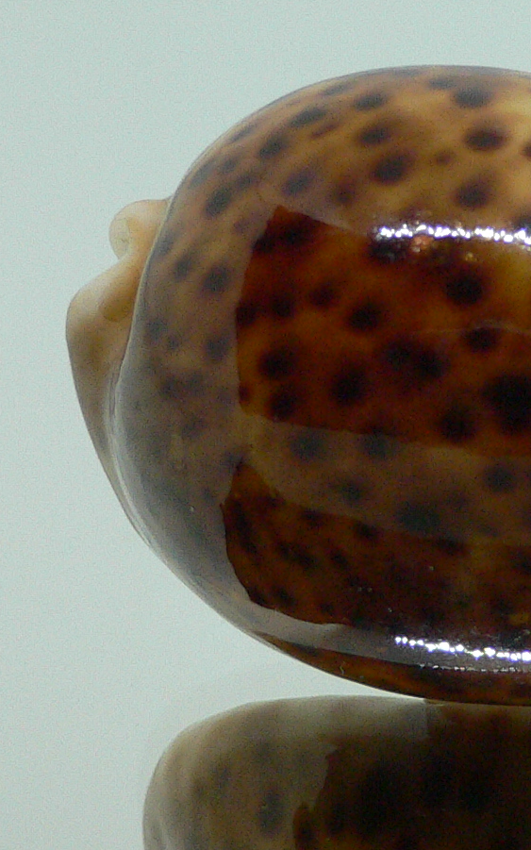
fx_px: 1922
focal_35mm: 83
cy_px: 508
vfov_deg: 24.9
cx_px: 545
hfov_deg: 15.4
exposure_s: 1/60
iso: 200
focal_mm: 4.6
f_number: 2.8
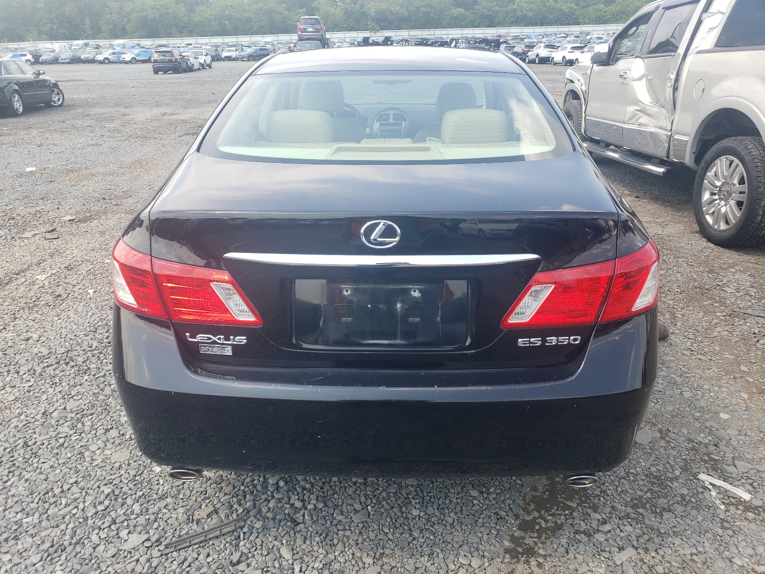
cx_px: 382
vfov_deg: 53.1
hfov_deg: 67.3
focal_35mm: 26
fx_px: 575
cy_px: 287
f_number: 1.5
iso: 50
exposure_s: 1/833
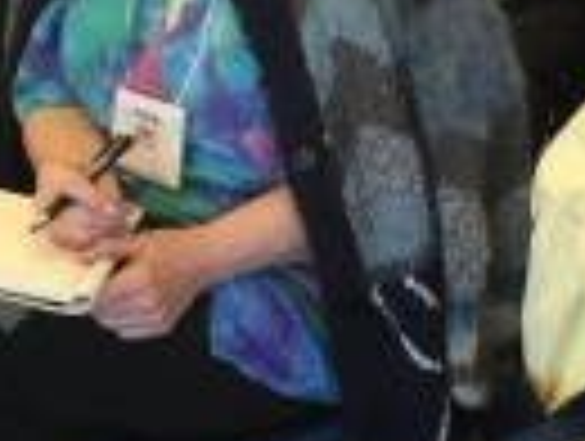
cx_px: 425
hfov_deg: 17.0
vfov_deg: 12.9
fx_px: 1947
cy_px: 148
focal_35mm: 115
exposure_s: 1/15
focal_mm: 4.15
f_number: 2.2
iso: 40
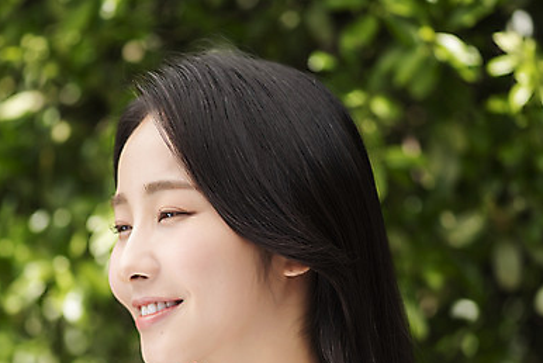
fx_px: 2460
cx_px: 248
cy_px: 259
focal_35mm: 163
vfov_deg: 8.4
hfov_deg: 12.6
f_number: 4
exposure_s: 1/400
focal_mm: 105
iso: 100
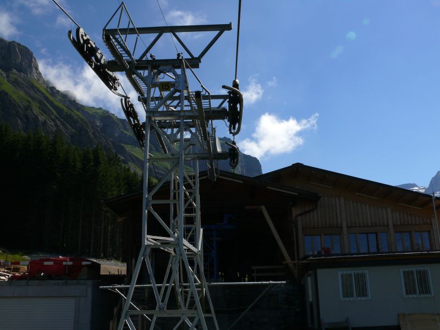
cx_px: 220
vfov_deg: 40.7
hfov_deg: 52.6
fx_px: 445
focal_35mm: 35
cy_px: 165
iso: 100
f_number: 8
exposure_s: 1/500
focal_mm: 7.4
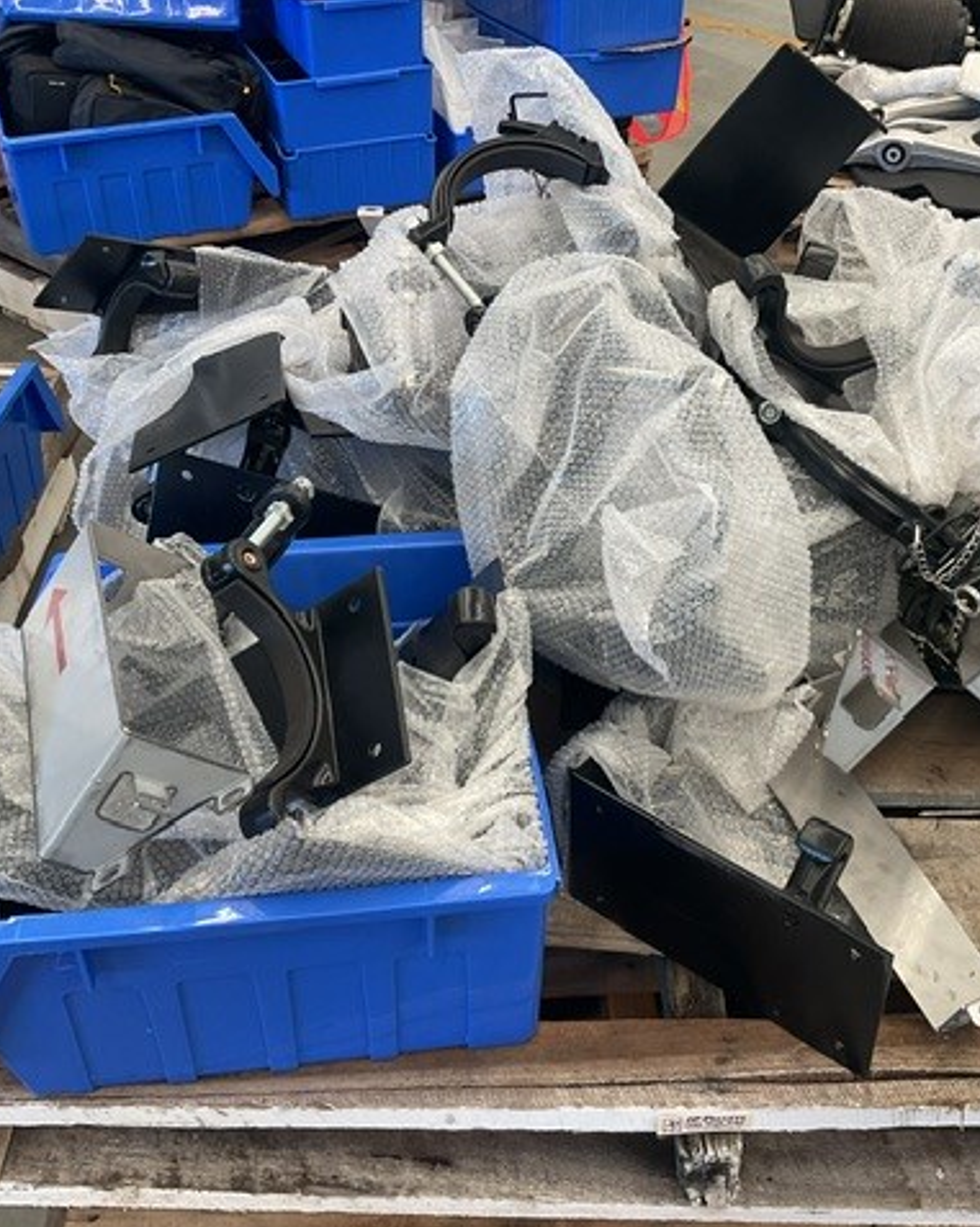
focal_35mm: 38
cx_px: 597
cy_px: 615
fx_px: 1379
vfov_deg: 48.0
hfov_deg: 38.9
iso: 40
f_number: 1.8
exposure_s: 1/50
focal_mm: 3
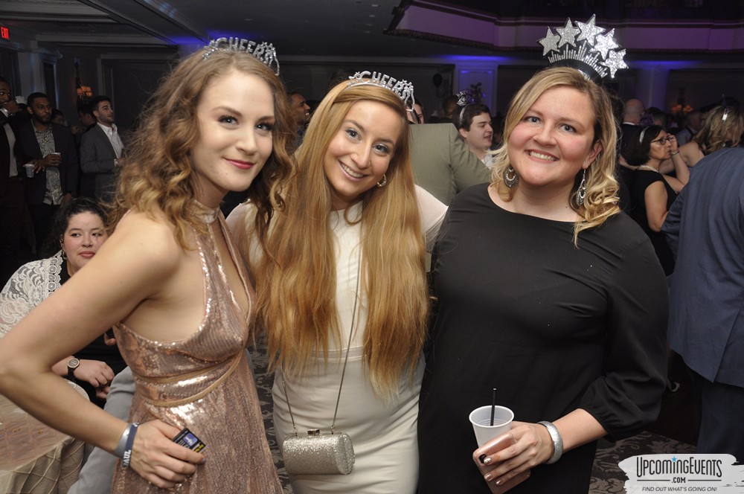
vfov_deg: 39.9
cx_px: 372
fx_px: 681
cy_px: 247
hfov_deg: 57.3
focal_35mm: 33
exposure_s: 1/60
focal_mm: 22
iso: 400
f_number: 5
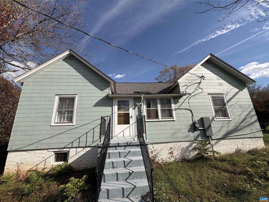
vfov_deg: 85.7
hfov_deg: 102.1
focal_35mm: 14
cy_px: 101
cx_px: 134
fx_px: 109
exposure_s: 1/1068
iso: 25
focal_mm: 2.22
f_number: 2.2
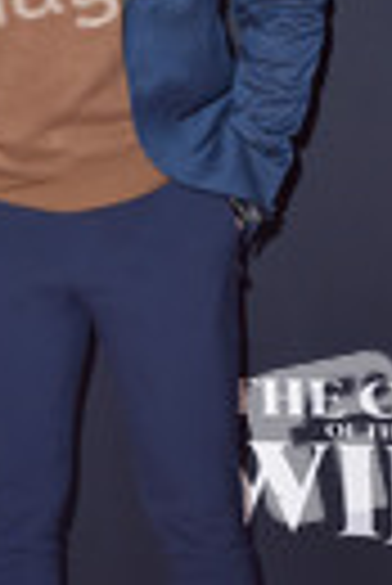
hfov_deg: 9.9
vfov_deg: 14.8
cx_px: 70
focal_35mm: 138
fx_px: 2248
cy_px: 194
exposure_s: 1/250
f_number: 7.1
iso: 320
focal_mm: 45
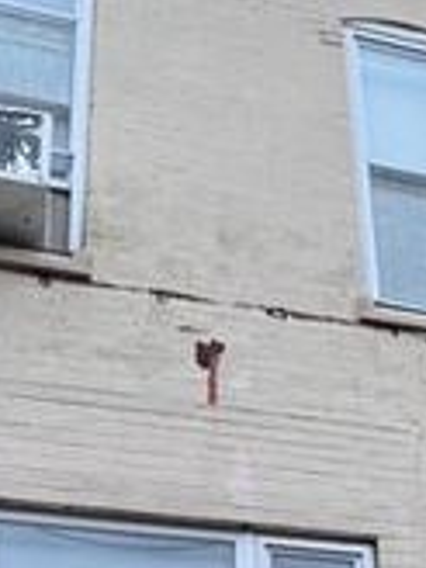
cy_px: 705
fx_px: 935
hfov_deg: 25.7
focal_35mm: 57
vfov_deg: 28.7
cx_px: 215
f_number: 2.2
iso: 320
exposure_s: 1/99
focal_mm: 2.22
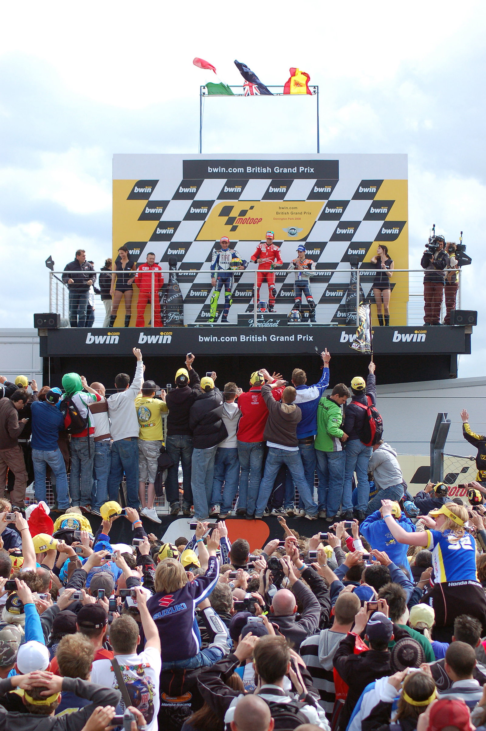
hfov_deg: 13.0
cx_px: 243
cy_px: 366
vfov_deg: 19.5
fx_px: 2130
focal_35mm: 105
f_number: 5.6
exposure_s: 1/640
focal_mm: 70
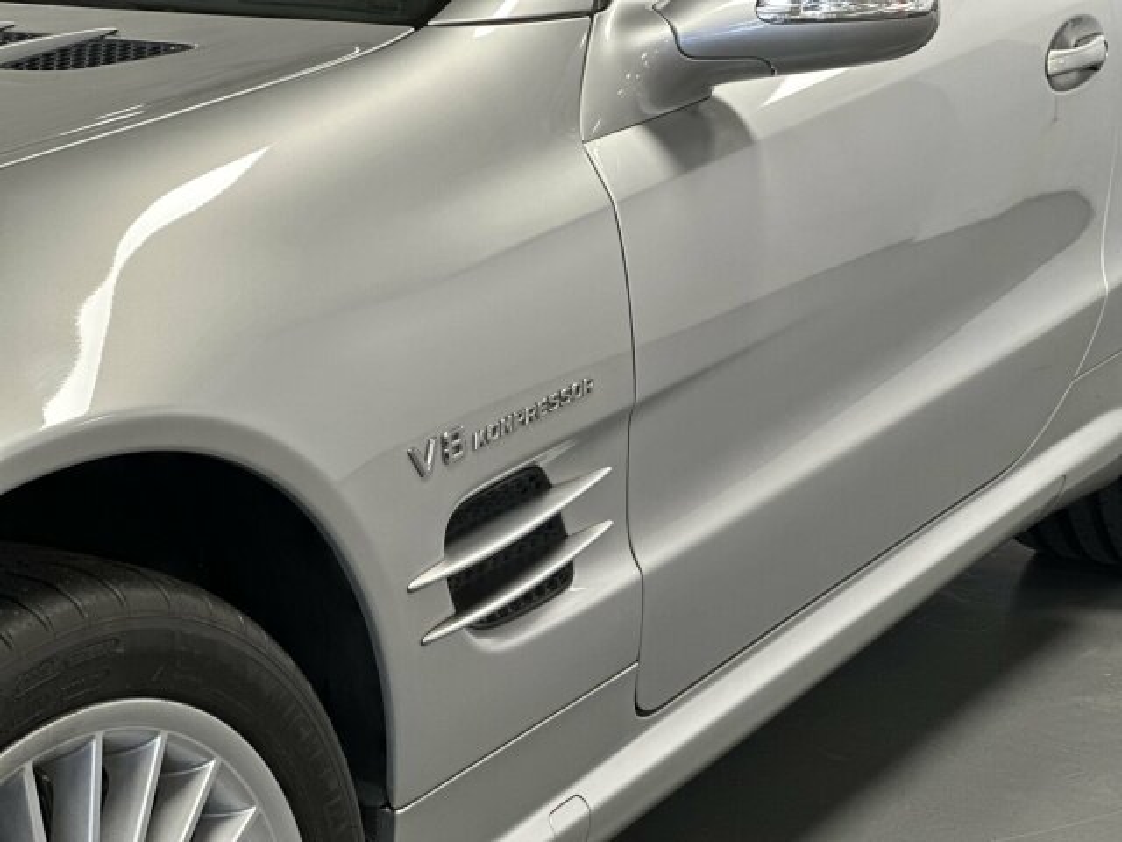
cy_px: 421
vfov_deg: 19.1
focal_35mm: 77
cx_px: 561
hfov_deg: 25.3
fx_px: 2496
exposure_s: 1/40
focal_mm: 9
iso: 160
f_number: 2.8
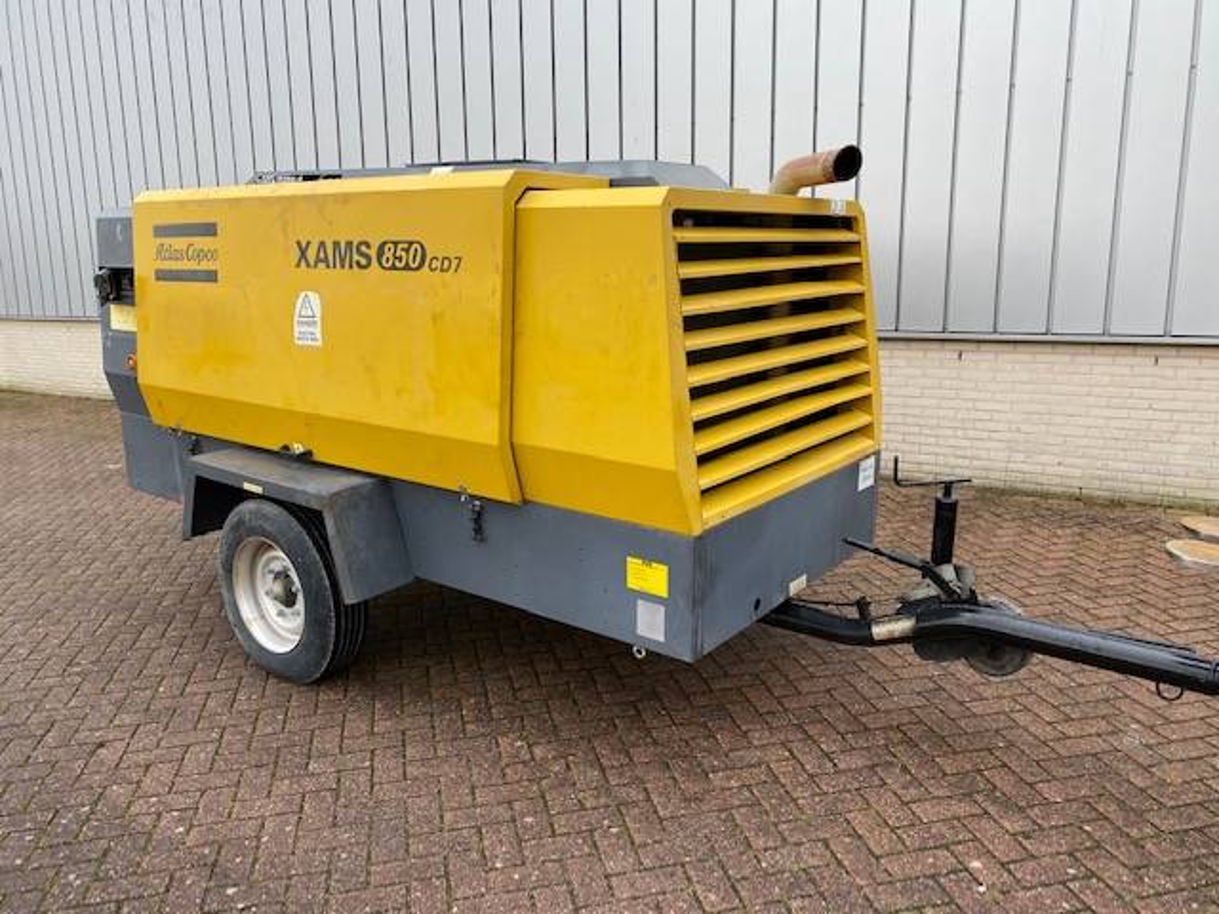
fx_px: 916
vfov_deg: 53.1
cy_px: 457
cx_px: 610
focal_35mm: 26
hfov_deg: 67.3
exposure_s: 1/122
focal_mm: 4.25
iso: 64
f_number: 1.8
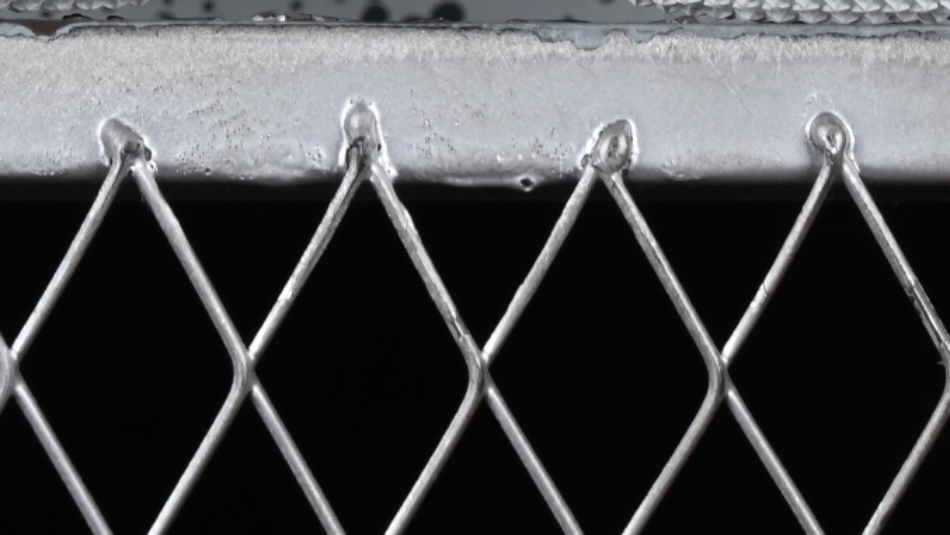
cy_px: -744
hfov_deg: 6.7
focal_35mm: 323
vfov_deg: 3.7
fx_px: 8137
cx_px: 347
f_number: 8
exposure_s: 1/80
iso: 160
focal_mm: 50
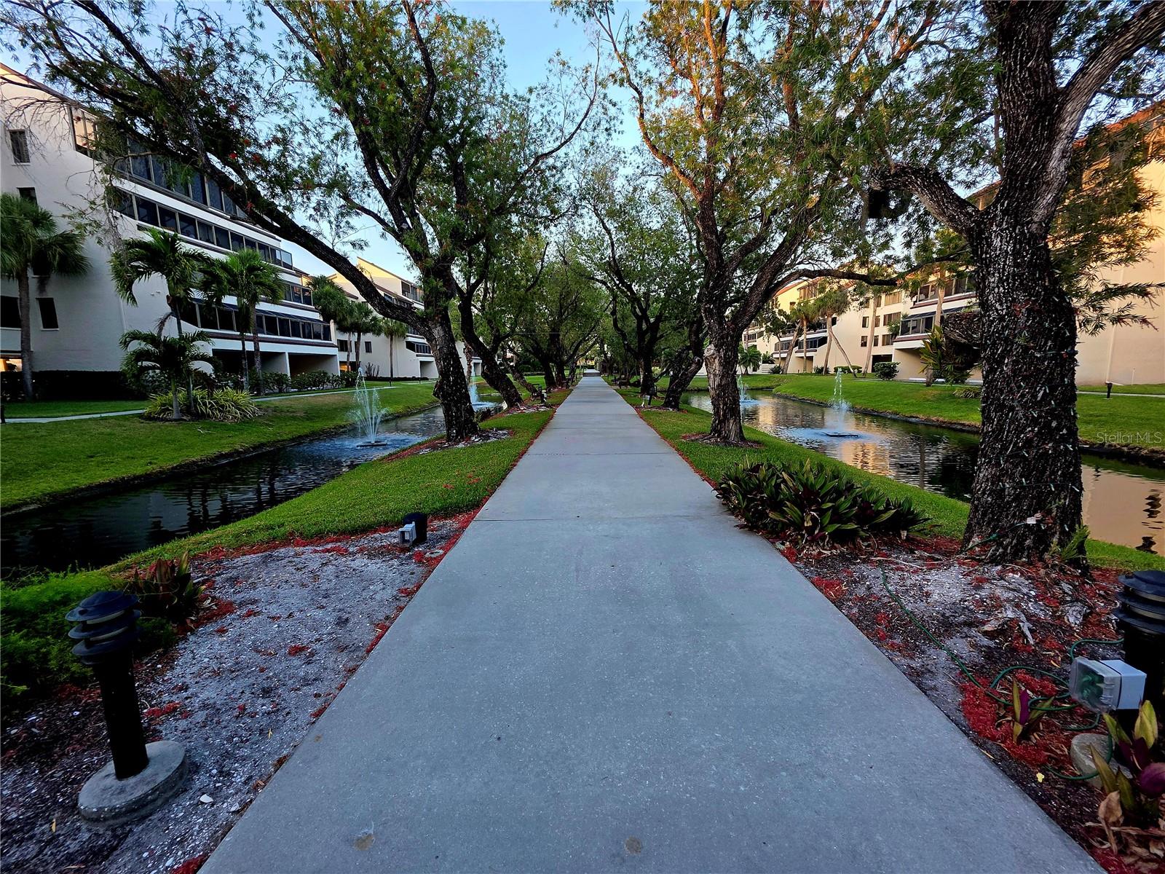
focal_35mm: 13
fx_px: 438
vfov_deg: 89.9
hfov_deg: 106.2
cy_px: 437
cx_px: 582
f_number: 1.9
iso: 50
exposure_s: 1/120
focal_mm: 2.2
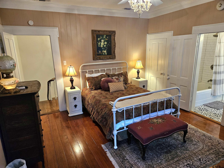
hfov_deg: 73.9
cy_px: 84
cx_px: 112
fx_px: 149
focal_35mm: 23
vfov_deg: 58.9
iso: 400
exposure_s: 1/120
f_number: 1.8
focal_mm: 5.4
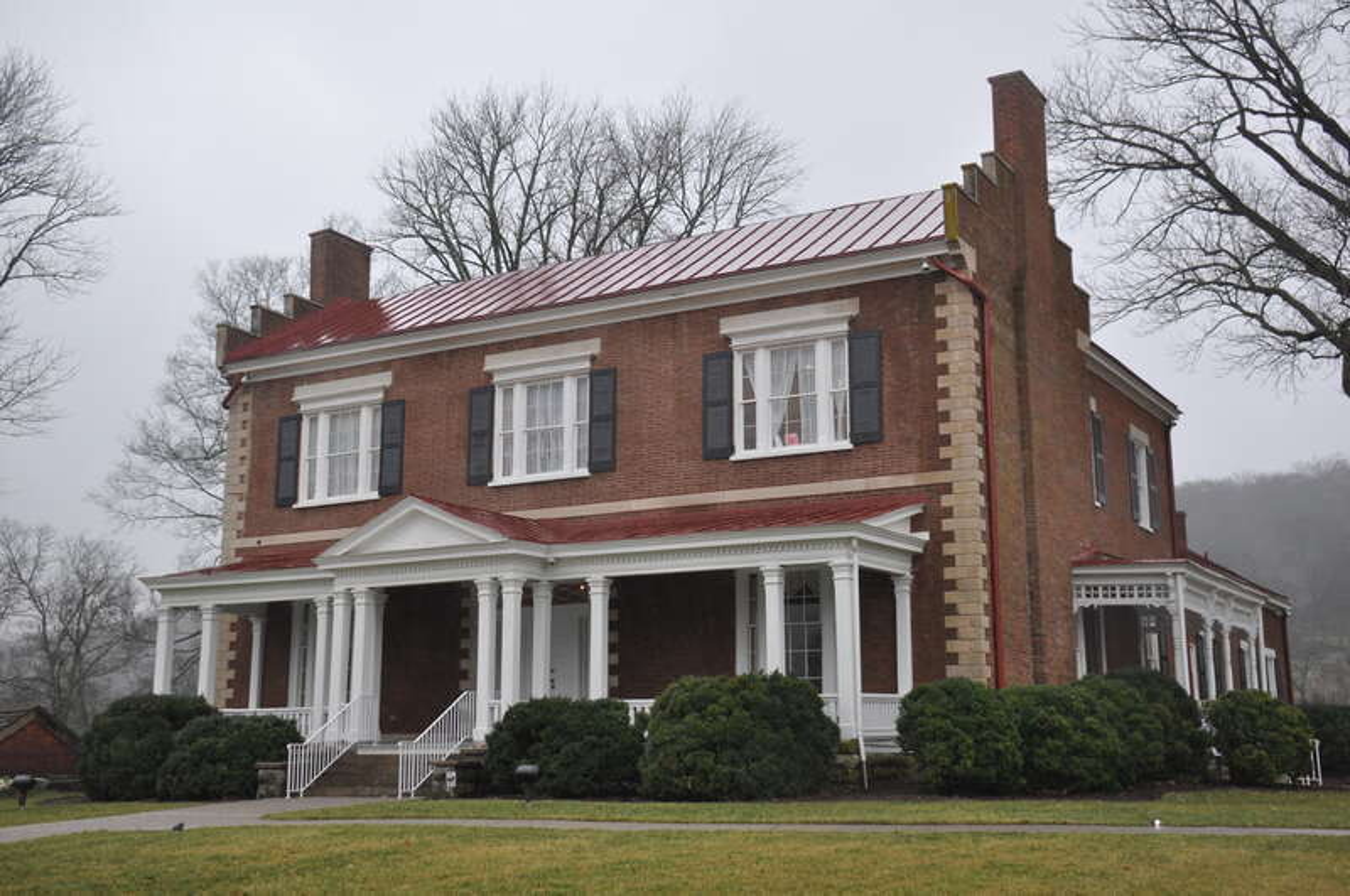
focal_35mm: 42
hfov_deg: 46.5
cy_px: 448
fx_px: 1573
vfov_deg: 31.8
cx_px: 675
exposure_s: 1/80
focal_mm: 28
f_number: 4.5
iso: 400
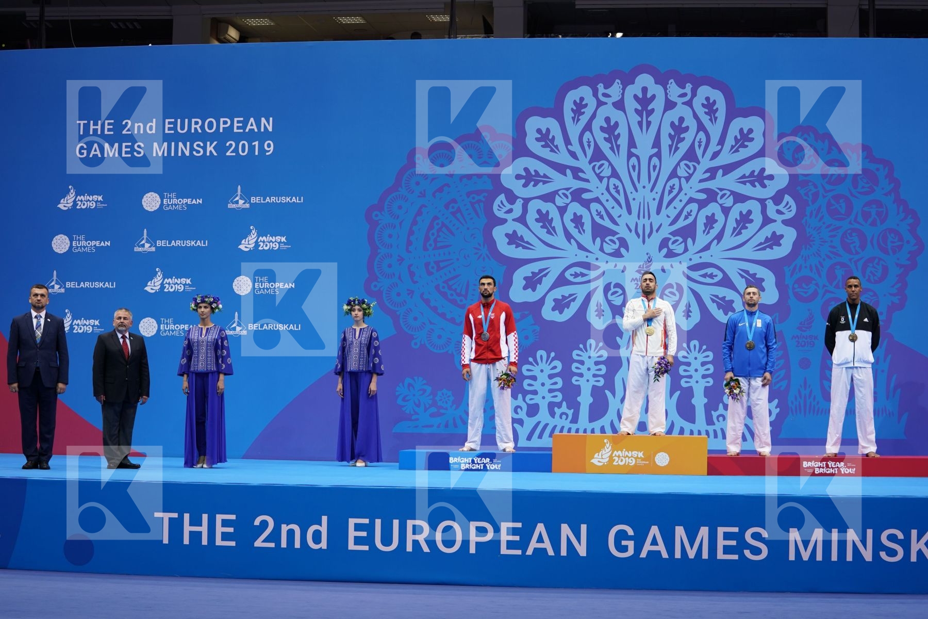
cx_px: 464
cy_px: 310
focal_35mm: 70
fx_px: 1804
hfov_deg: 28.8
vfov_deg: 19.5
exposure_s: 1/250
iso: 320
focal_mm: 70
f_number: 2.8
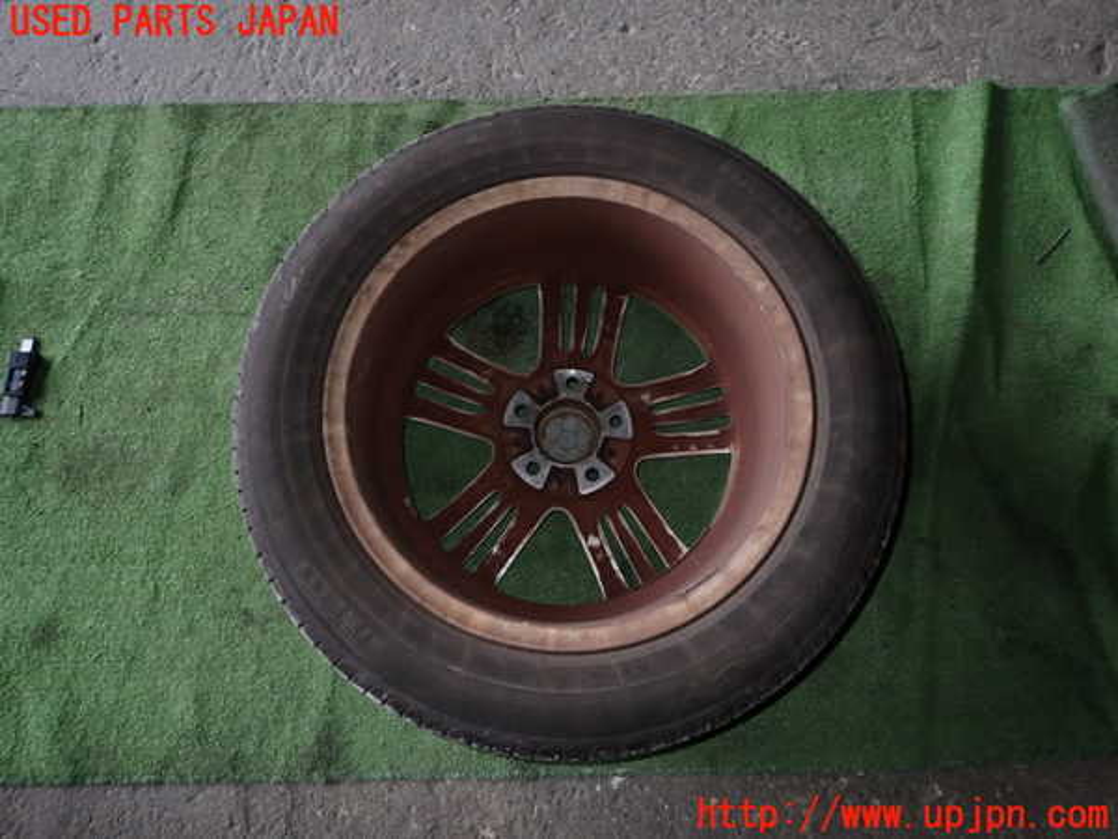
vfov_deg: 54.9
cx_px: 559
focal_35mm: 25
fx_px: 807
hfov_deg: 69.4
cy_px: 420
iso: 200
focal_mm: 4.5
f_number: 5.6
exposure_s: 1/30
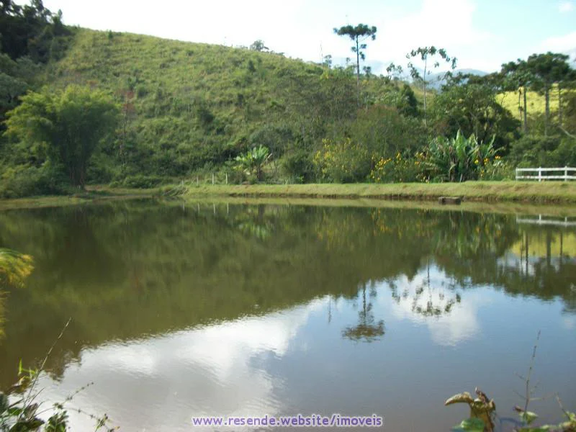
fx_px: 532
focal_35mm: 32
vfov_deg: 44.2
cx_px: 288
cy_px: 216
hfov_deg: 56.8
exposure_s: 1/50
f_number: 8.8
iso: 80
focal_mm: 5.7
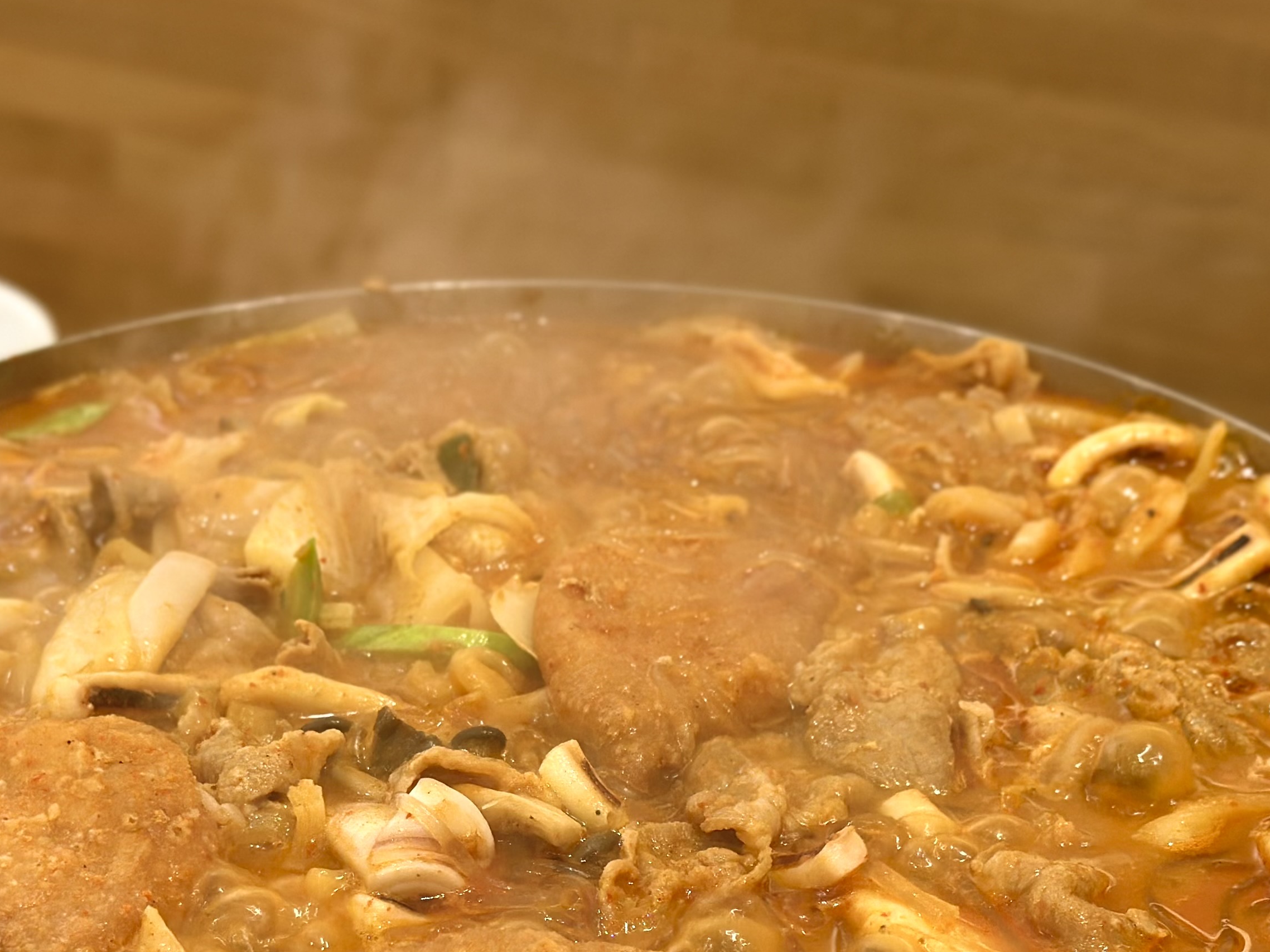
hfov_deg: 23.0
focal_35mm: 85
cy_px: 756
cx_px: 543
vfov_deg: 17.2
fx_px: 3119
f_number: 1.78
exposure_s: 1/60
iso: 125
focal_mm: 6.86
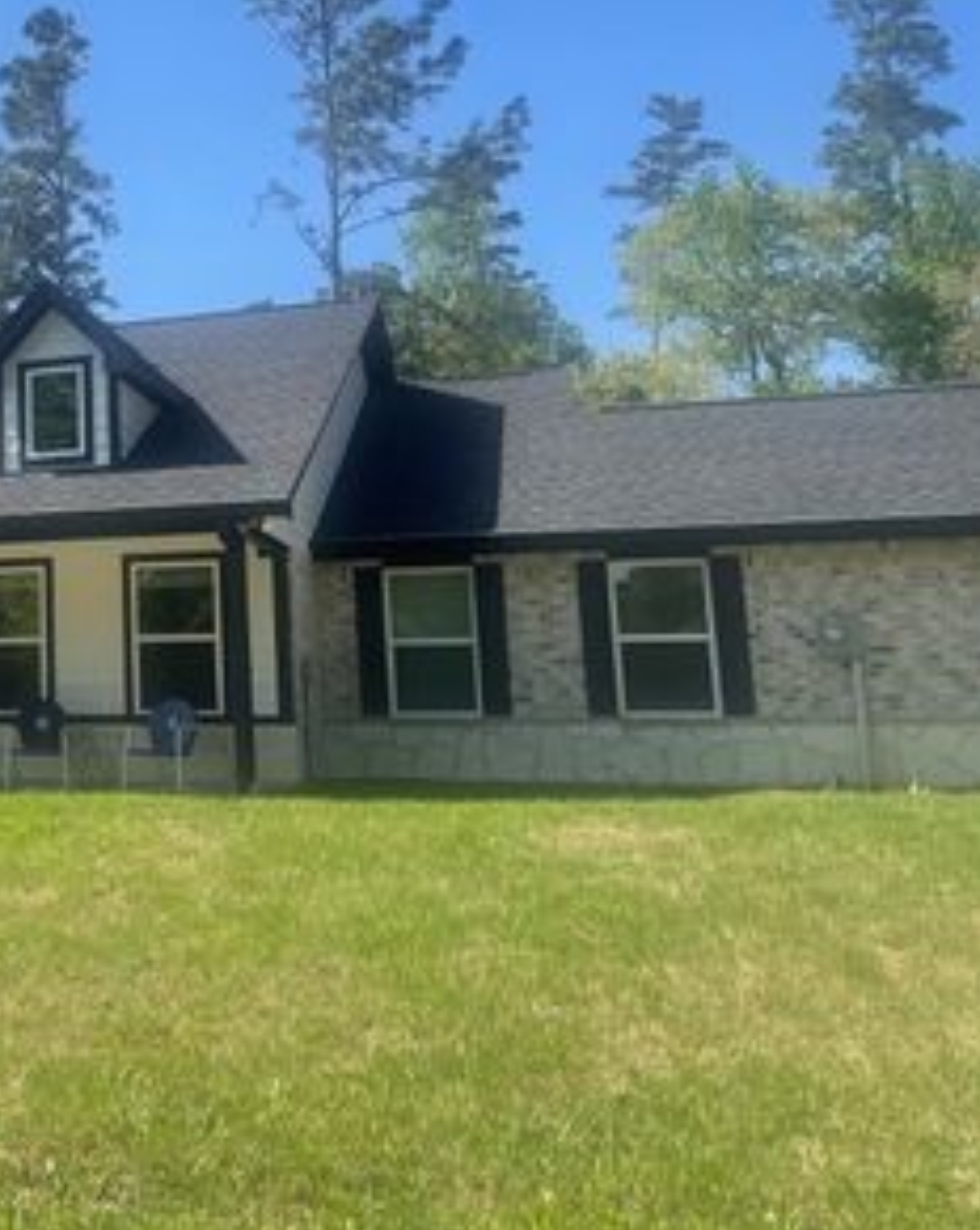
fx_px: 1526
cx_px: -68
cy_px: 446
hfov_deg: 31.9
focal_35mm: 42
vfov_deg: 43.5
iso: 32
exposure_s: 1/2433
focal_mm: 5.1
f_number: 1.6
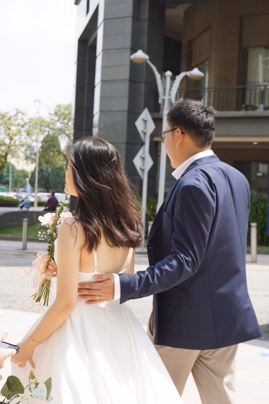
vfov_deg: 35.9
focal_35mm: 56
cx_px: 134
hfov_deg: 24.4
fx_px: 622
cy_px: 202
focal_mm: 37
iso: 100
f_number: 6.3
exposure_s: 1/200
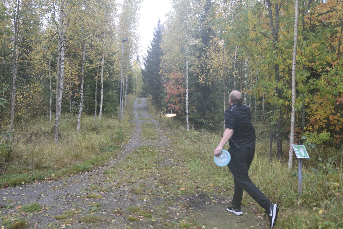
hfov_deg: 57.2
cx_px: 172
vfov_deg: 40.0
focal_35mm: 33
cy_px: 114
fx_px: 314
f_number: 2.8
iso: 800
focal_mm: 22
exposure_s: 1/800
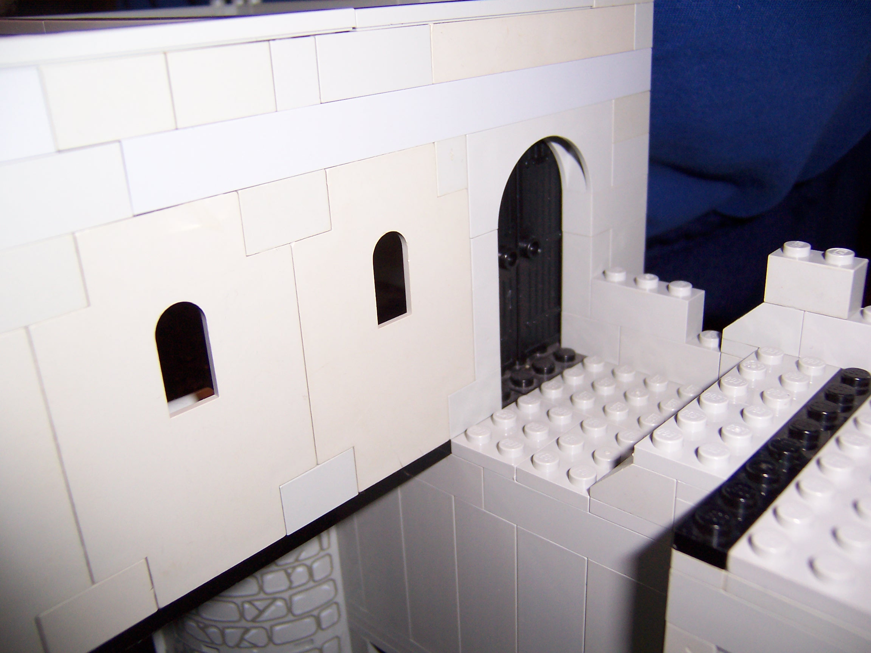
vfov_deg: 42.9
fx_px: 830
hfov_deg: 55.4
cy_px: 326
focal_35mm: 33
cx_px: 436
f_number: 2.8
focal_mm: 5.5
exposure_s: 1/60
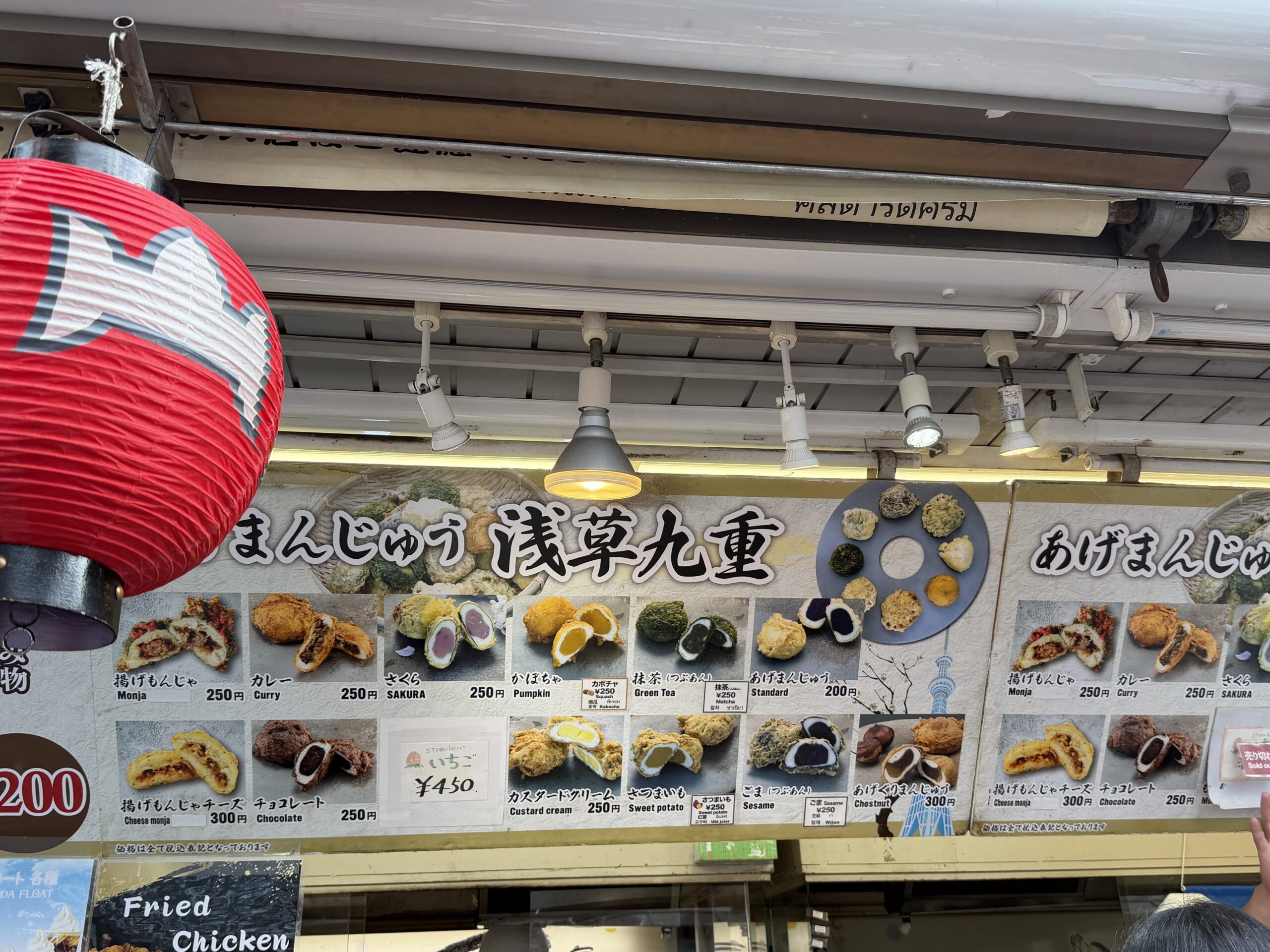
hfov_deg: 71.6
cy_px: 476
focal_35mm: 24
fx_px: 881
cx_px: 635
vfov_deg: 56.8
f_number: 1.78
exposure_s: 1/627
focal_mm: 6.76
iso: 100
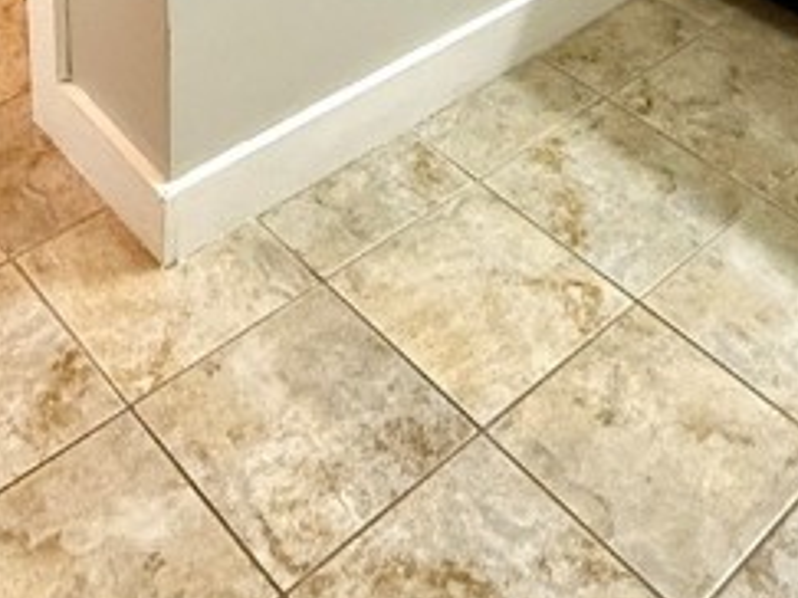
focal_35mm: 59
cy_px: -417
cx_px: 414
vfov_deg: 19.7
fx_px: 1359
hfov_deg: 32.7
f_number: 2.2
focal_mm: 2.22
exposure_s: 1/120
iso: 250
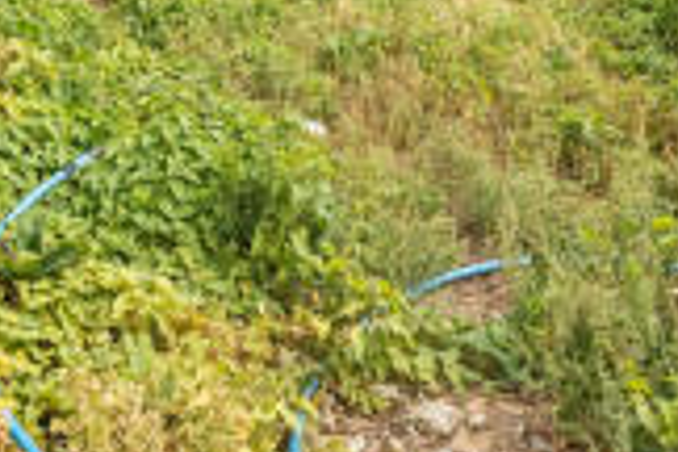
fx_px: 885
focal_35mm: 47
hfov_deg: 40.3
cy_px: -195
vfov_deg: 23.7
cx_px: 142
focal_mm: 16
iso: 400
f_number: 9
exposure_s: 1/3200
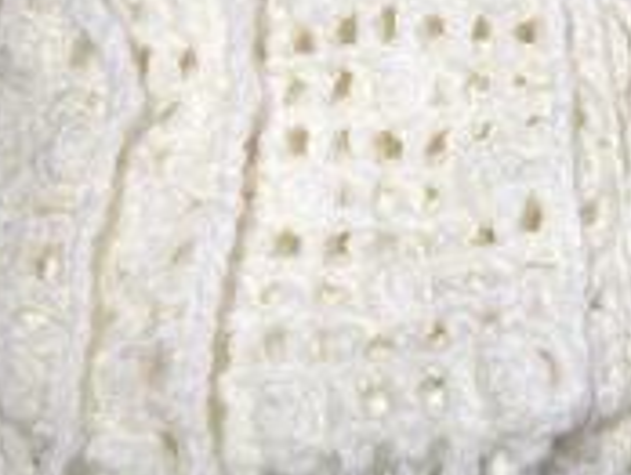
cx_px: 491
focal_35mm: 86
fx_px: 1570
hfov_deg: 22.5
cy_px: 105
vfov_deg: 17.1
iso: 800
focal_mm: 7.3
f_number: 3.2
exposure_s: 1/200
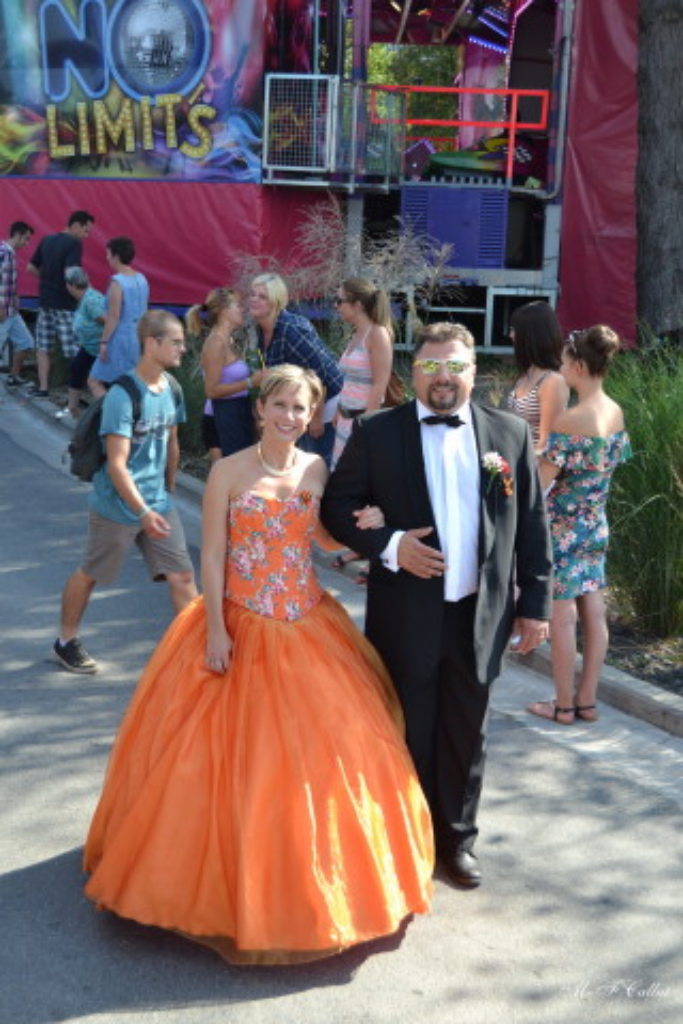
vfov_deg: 42.3
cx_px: 342
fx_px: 1323
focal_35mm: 46
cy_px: 512
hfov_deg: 28.9
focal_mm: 31
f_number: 5.6
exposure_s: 1/125
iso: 100
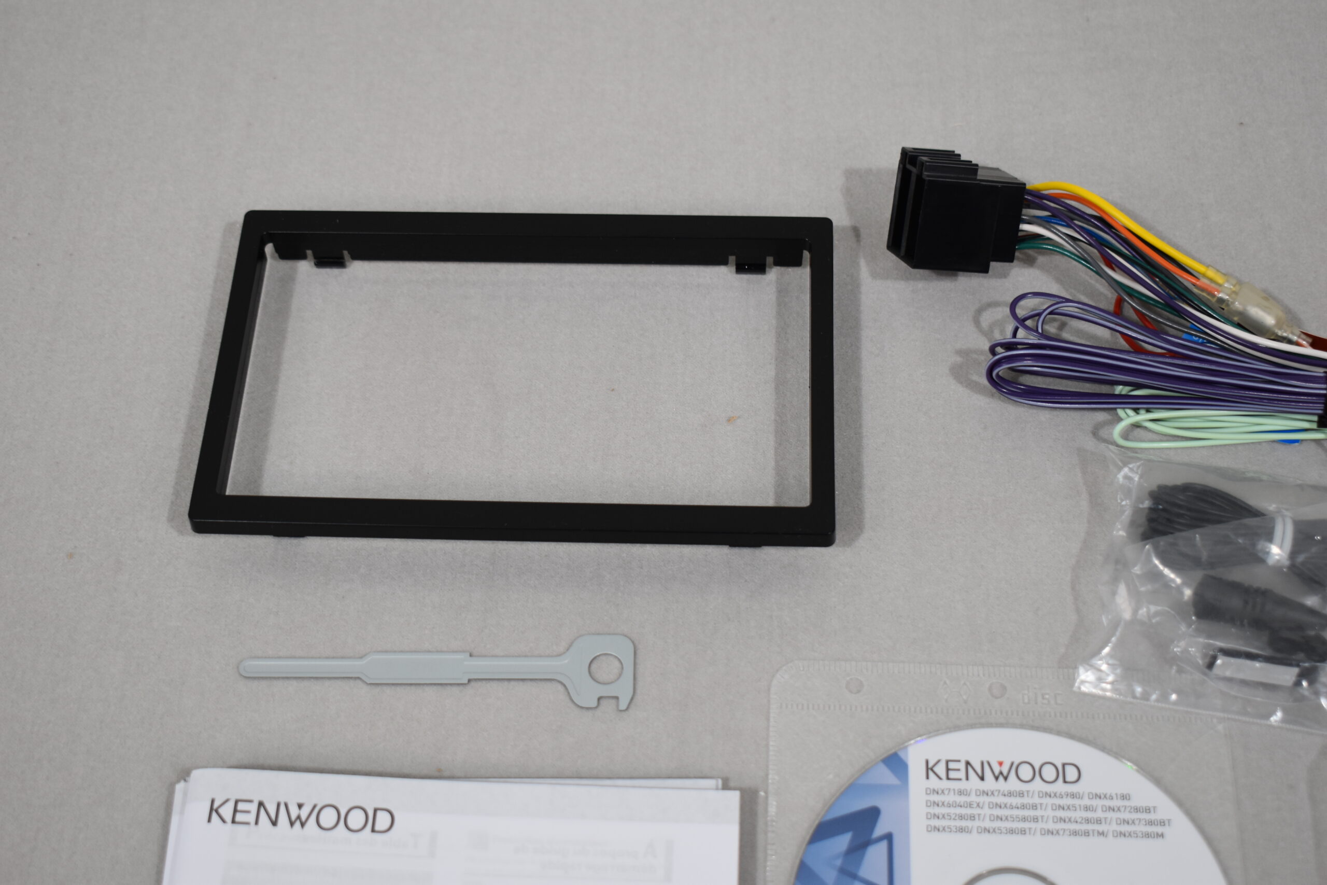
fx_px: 2101
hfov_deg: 35.1
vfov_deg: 23.8
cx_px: 664
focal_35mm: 57
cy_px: 442
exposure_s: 1/125
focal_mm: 38
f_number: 5.6
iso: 400
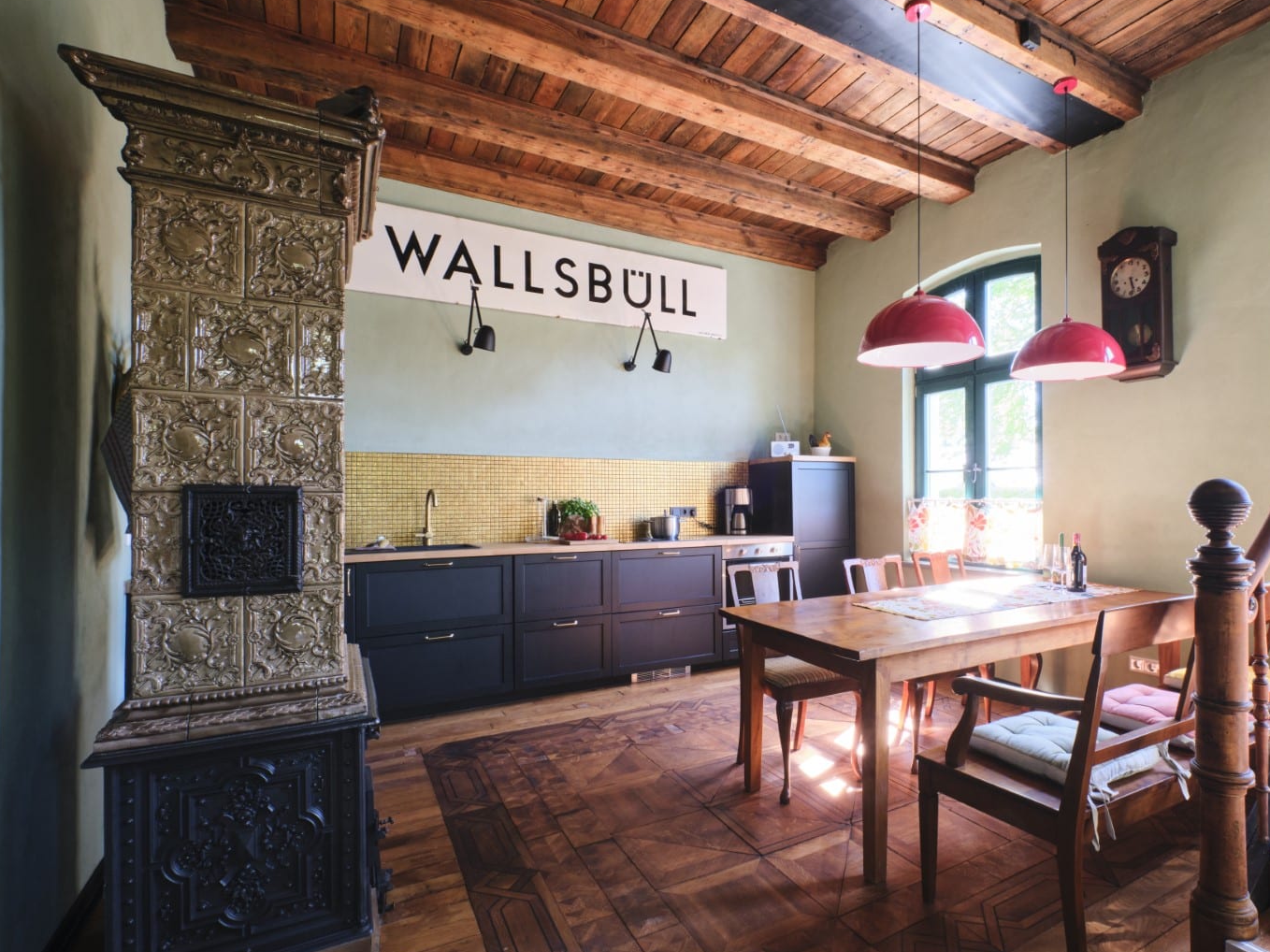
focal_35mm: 17
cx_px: 744
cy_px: 470
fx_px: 624
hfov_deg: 90.2
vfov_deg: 74.7
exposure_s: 1/1.41
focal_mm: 10
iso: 400
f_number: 11
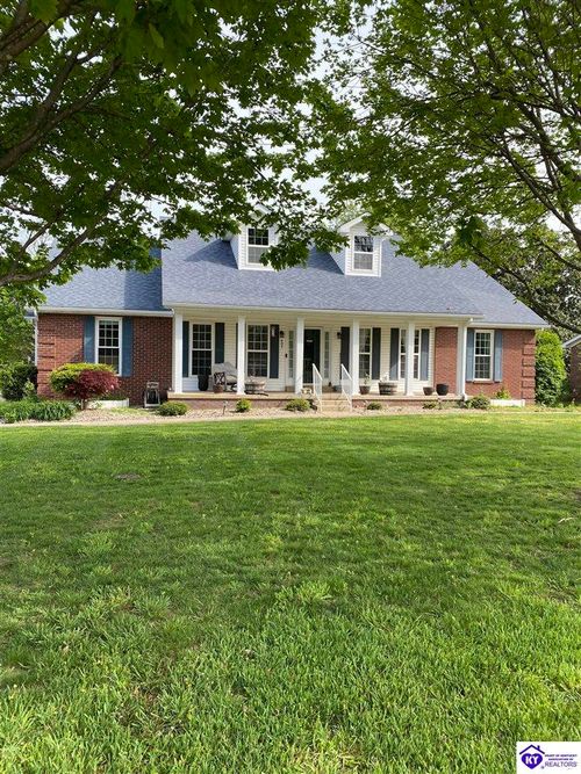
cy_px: 387
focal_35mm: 26
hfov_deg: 53.0
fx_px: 582
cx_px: 290
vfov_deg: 67.3
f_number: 1.8
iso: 32
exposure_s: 1/742
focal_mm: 4.25
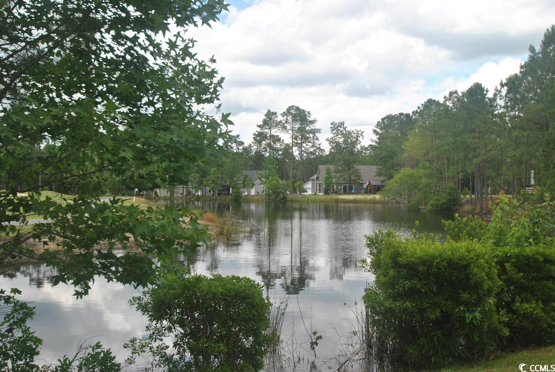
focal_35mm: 36
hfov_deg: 53.1
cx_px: 278
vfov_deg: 37.0
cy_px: 186
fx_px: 556
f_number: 7.1
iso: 100
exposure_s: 1/200
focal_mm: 24
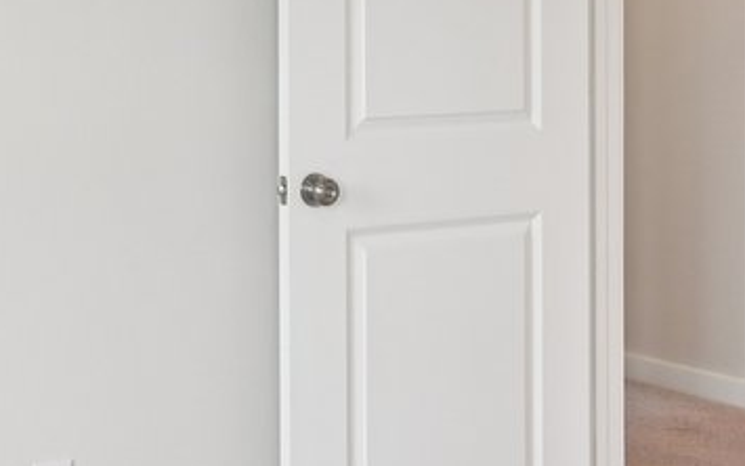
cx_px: 443
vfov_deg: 13.3
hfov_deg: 21.4
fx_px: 1968
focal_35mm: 97
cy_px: -39
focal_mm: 16.5
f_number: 8
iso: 400
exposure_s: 1/40
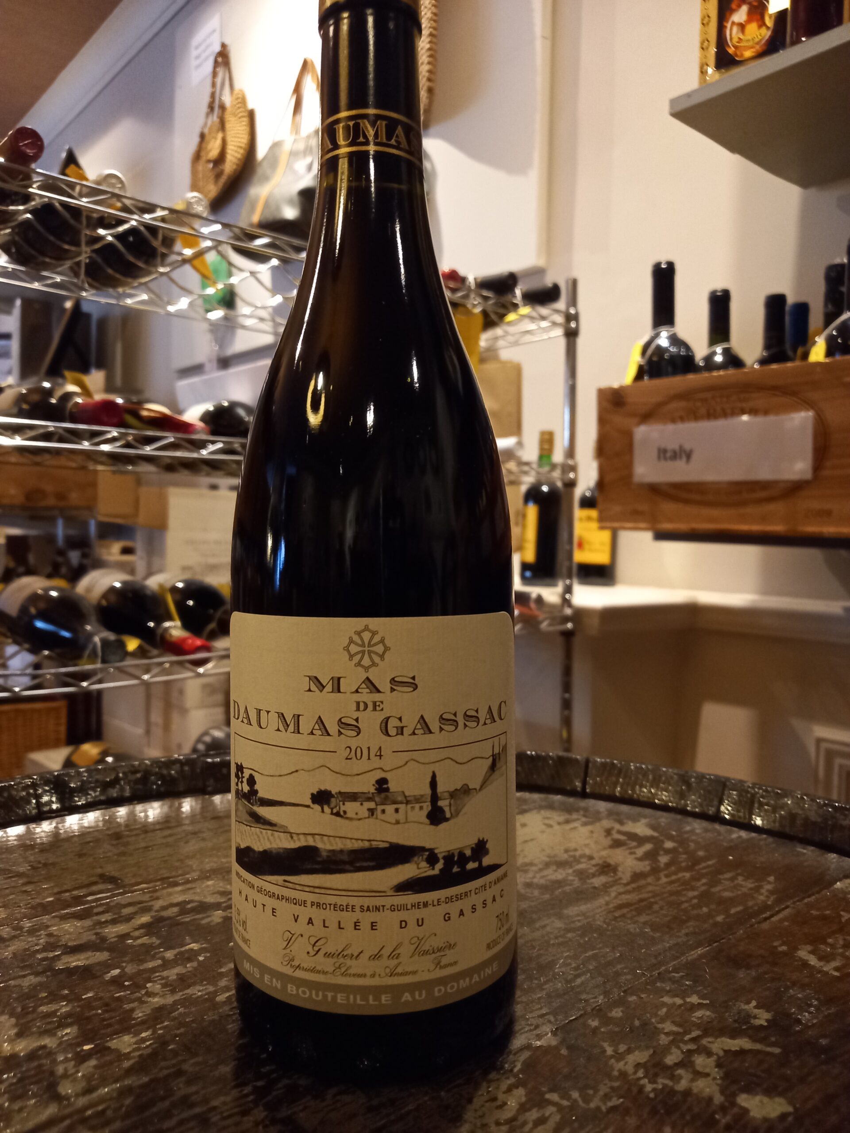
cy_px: 566
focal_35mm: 25
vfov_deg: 69.4
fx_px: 819
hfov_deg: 54.9
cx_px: 425
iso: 640
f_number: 2
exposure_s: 1/20
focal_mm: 4.6
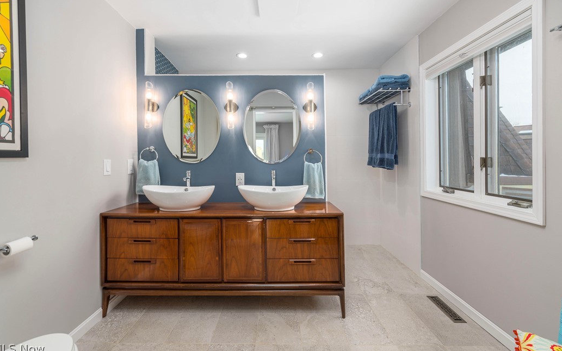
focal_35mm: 15
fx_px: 230
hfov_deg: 101.4
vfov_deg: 74.7
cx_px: 285
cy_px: 161
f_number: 9
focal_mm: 14
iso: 100
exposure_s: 1/60
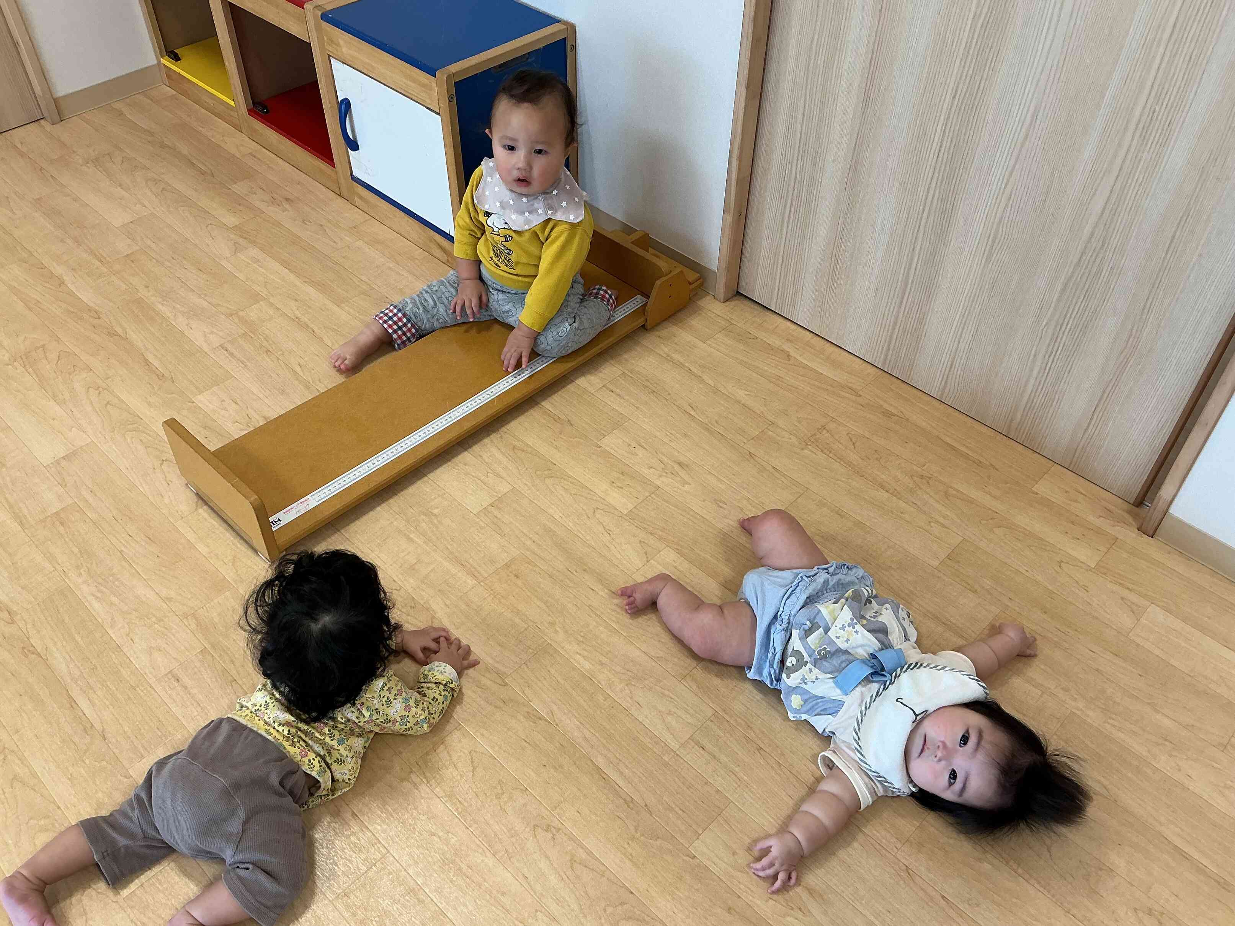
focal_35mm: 29
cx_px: 618
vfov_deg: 48.2
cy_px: 463
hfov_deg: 61.7
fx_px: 1035
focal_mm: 3
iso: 32
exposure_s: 1/100
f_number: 1.8
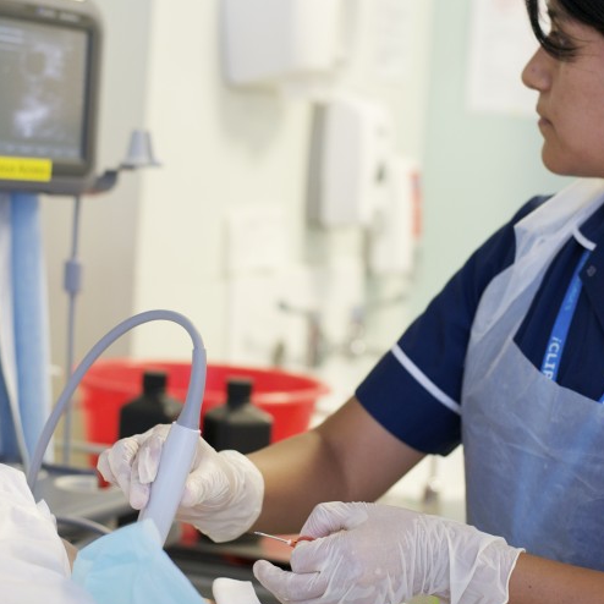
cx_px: 406
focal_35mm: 88
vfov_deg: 19.7
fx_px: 1737
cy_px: 233
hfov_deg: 19.7
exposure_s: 1/60
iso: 1000
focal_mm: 50
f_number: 3.3
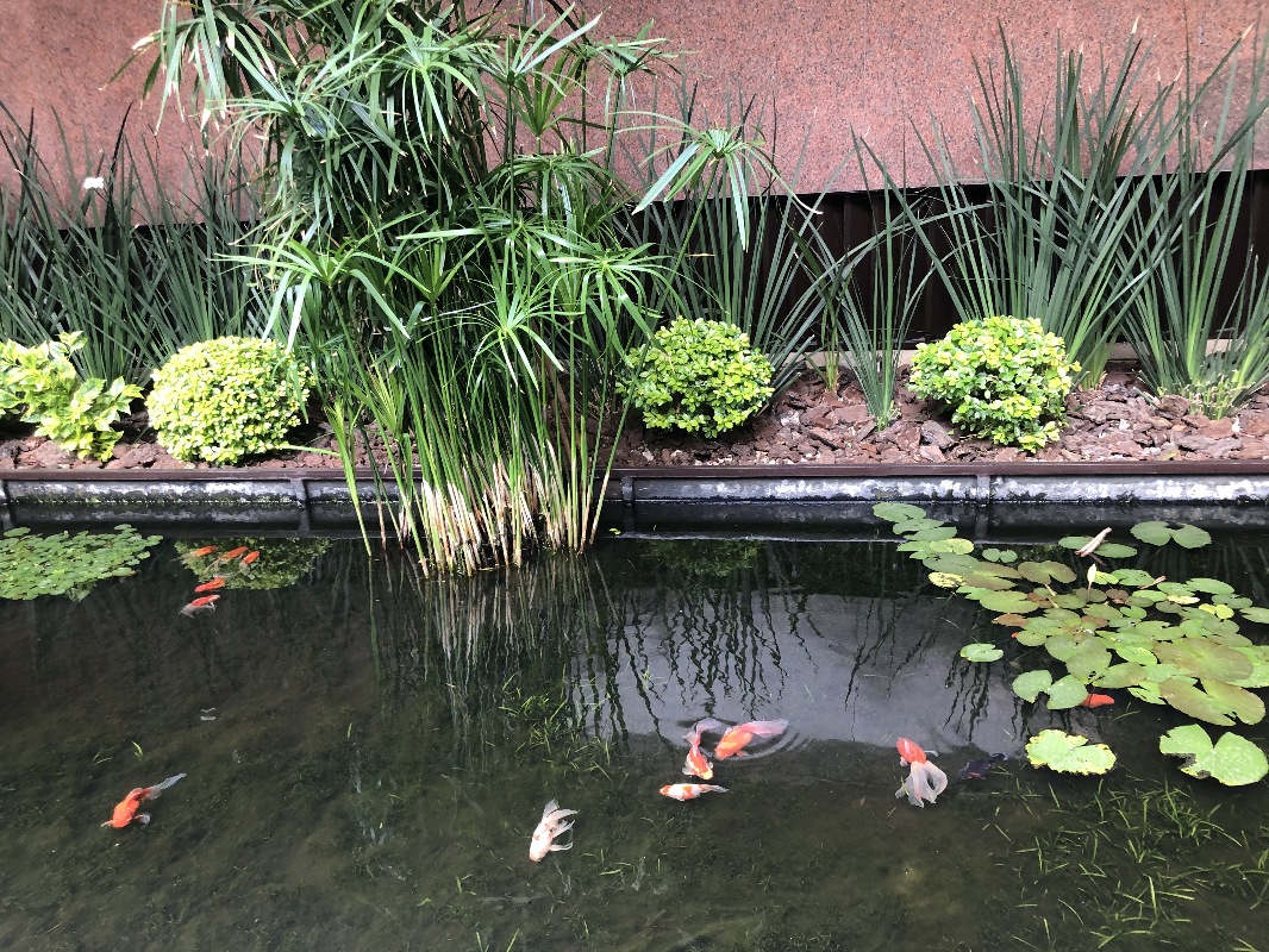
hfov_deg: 63.4
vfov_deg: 49.8
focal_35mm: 28
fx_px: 1027
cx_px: 634
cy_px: 476
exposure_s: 1/17
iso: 40
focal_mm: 3.99
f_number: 1.8
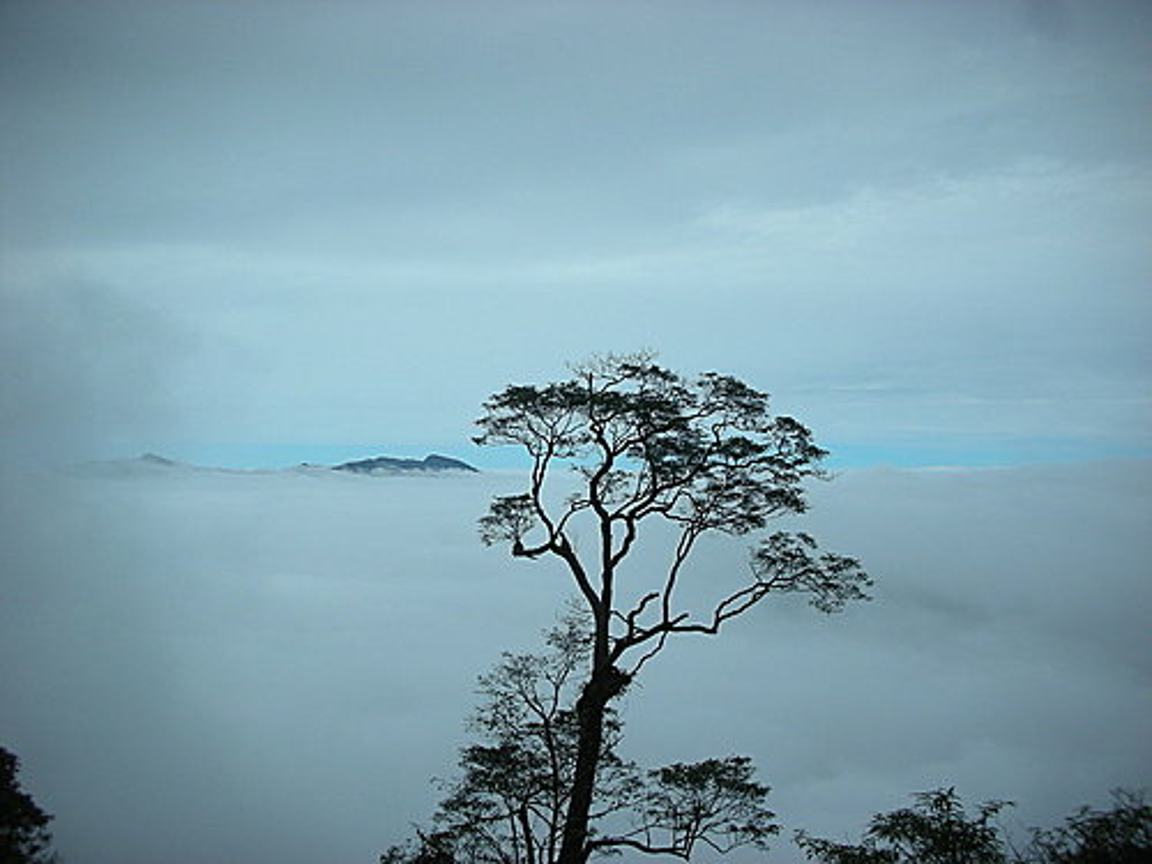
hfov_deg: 52.6
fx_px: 1165
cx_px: 576
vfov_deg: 40.7
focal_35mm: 35
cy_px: 432
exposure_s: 1/347
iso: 50
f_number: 8.5
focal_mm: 5.8
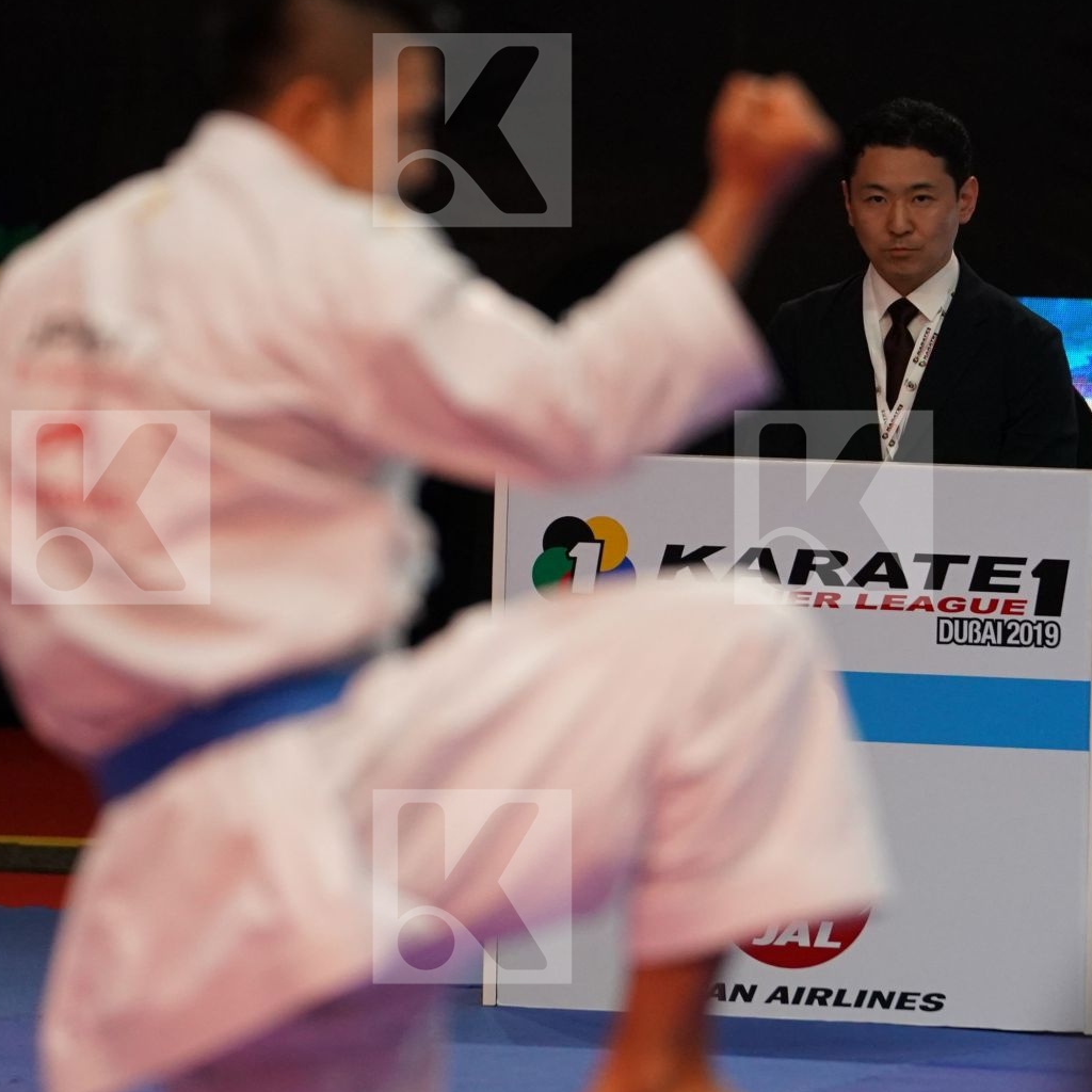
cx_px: 472
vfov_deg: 3.9
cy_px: 508
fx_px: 15989
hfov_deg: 3.9
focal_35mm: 448
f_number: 2.8
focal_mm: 200
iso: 2500
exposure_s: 1/500
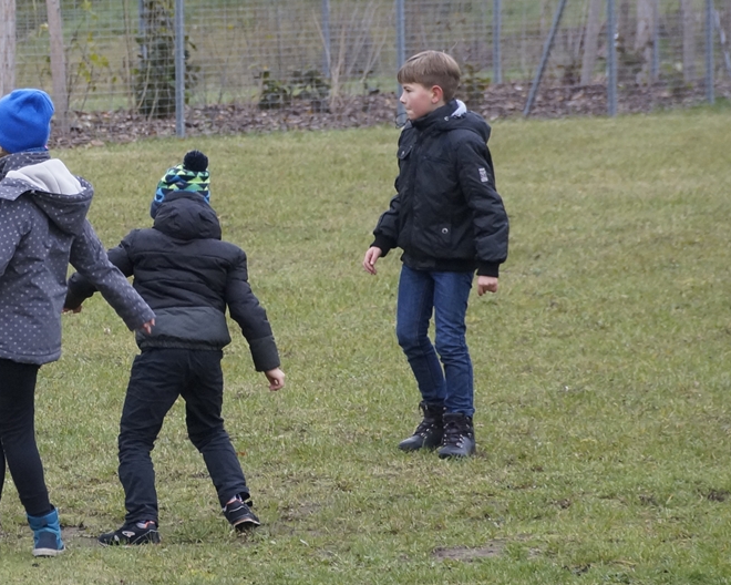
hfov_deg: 4.2
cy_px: 206
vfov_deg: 3.4
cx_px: -25
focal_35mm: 460
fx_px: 9955
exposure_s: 1/160
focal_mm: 135
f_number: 6.3
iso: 800
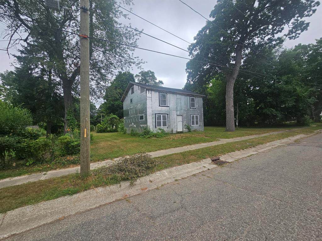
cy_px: 120
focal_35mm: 13
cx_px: 161
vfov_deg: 89.9
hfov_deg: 106.2
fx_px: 121
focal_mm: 2.2
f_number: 2.2
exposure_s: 1/1232
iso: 50
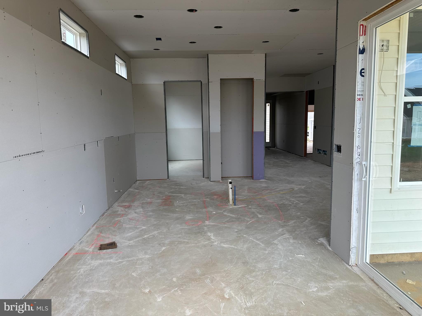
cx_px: 211
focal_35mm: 24
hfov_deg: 71.6
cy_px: 158
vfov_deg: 56.8
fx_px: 293
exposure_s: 1/352
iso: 80
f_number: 1.78
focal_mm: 6.86
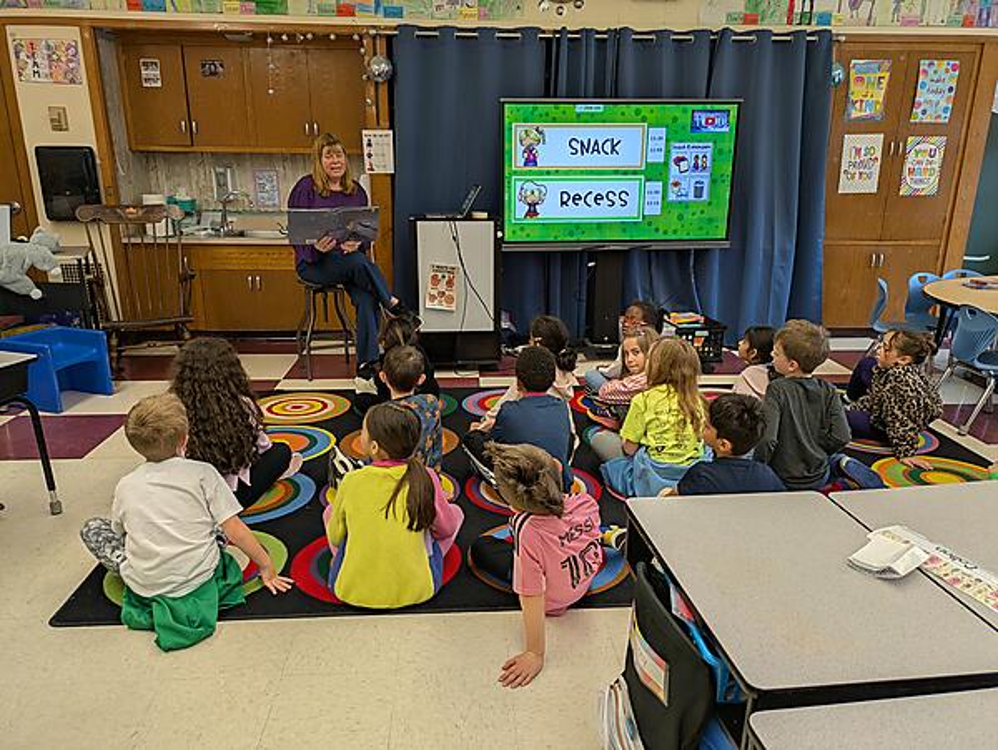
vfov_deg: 54.9
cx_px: 499
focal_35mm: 25
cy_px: 375
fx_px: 721
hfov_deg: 69.3
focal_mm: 5.43
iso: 39
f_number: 1.89
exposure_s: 1/60
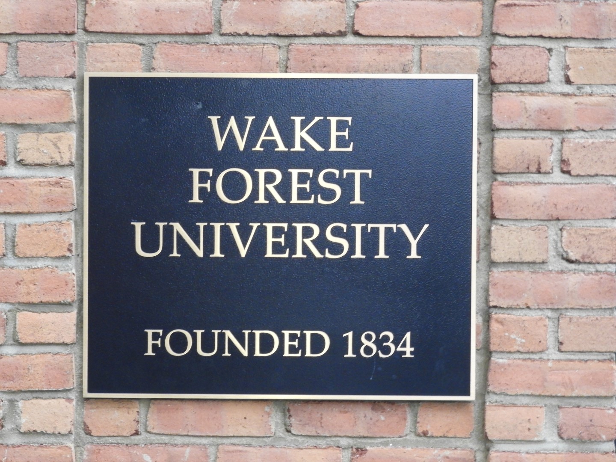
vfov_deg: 12.9
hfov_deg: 17.1
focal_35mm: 115
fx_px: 2046
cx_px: 308
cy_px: 231
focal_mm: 20.6
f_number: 5
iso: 800
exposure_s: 1/10
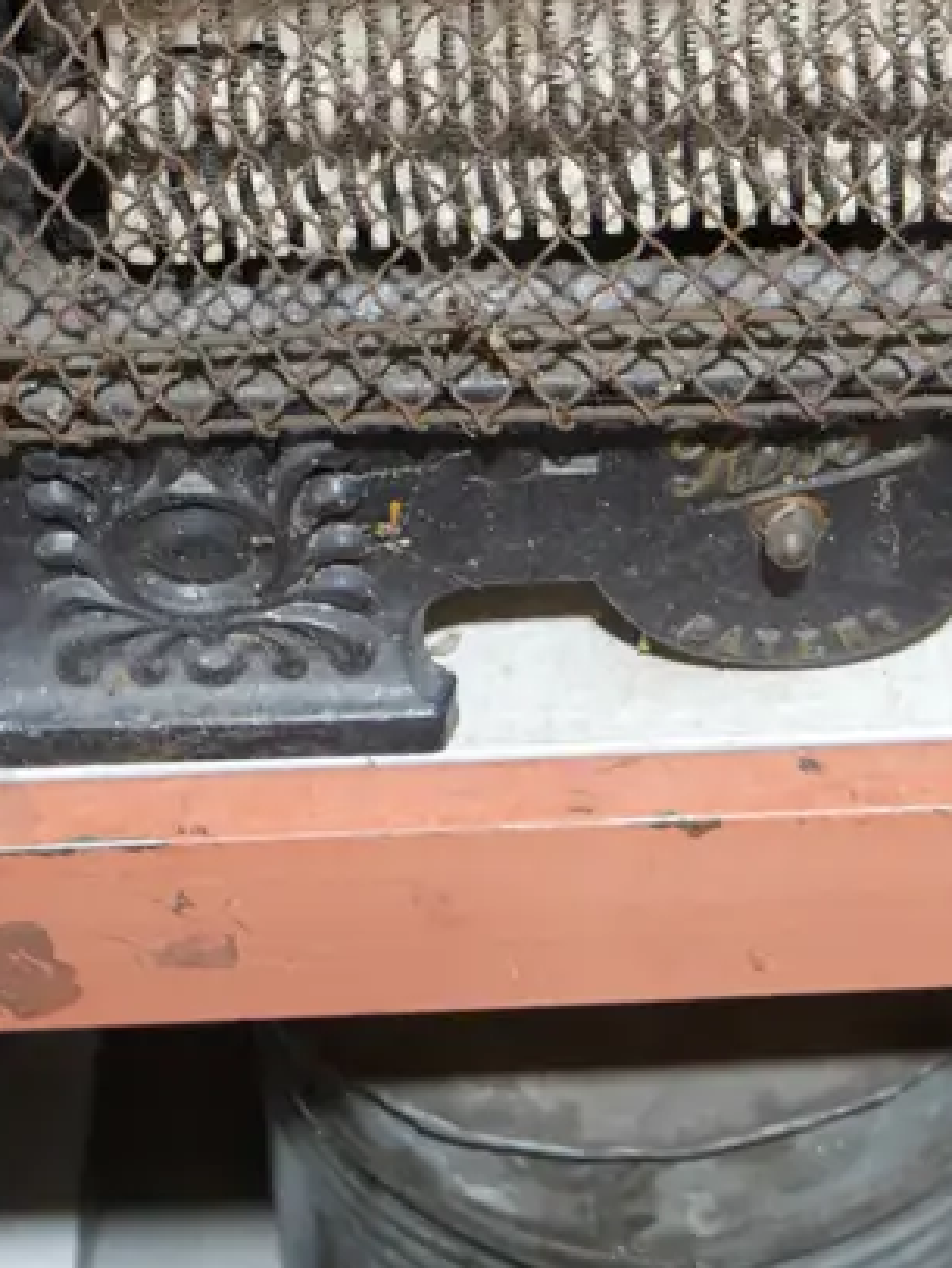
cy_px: -191
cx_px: 710
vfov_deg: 18.6
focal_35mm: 101
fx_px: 3700
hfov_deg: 14.6
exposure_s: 1/60
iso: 800
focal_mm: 20
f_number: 4.5
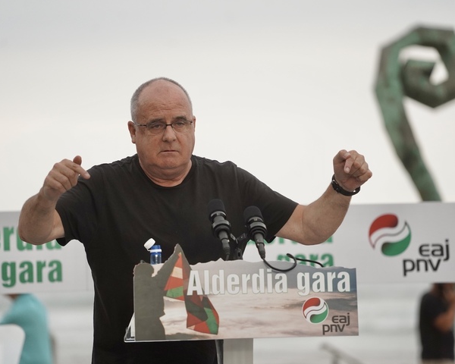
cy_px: 183
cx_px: 236
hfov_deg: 8.5
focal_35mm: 227
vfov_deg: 6.8
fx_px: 3057
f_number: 4
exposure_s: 1/400
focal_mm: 200
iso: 2000
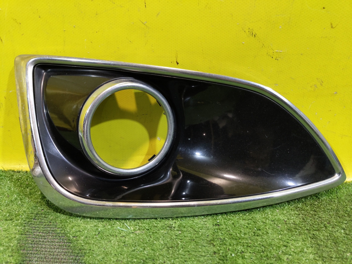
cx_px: 176
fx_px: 244
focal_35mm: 24
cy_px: 132
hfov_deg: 71.6
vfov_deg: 56.8
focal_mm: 5.59
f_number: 1.88
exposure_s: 1/50
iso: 319
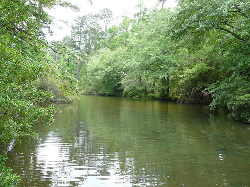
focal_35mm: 28
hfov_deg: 63.4
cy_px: 94
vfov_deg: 49.7
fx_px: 202
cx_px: 125
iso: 100
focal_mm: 4.6
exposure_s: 1/100
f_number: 3.6
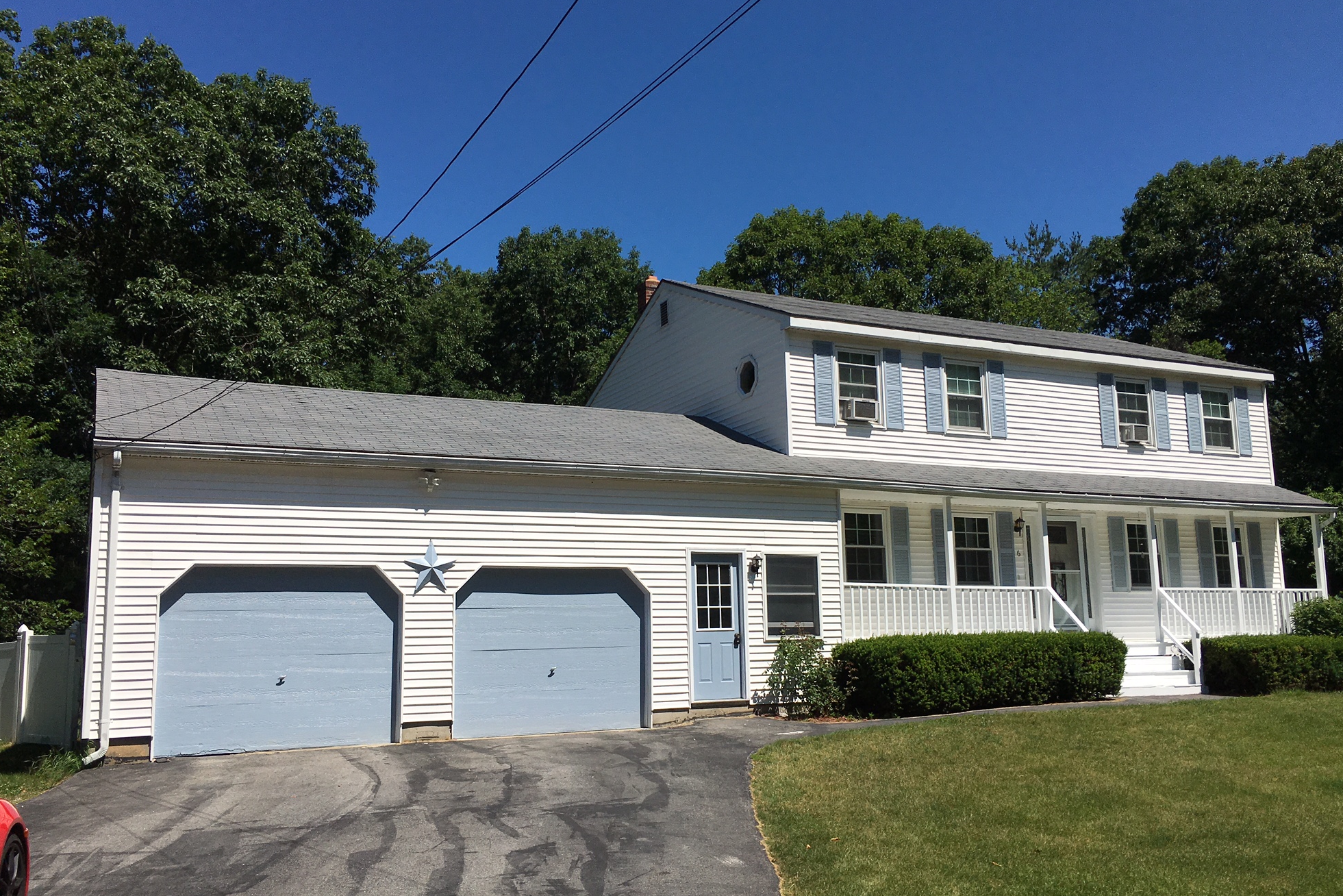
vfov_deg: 42.3
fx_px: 1157
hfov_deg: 60.3
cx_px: 671
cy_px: 476
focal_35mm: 31
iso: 25
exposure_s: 1/4274
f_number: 2.2
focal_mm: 4.15
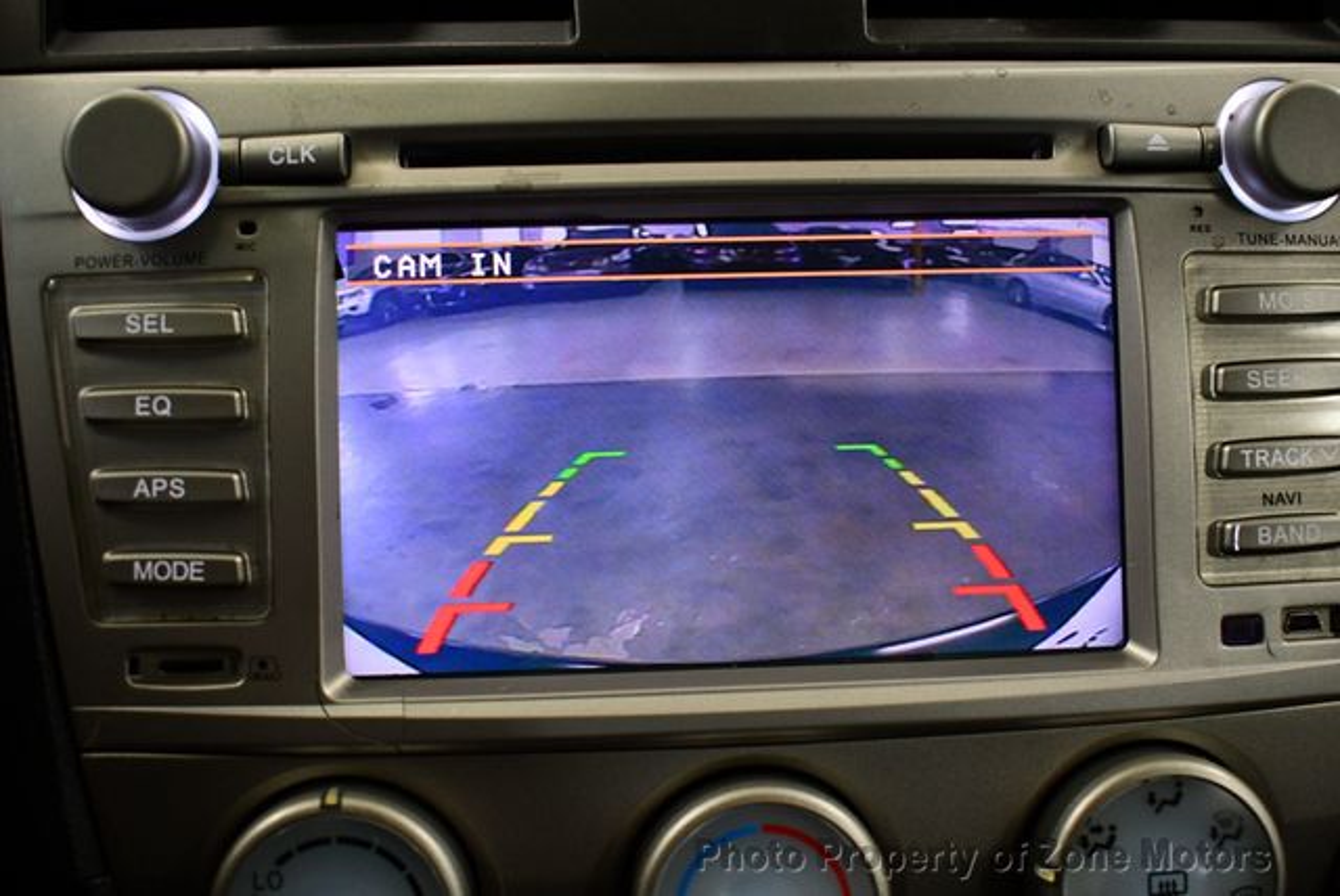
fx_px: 1490
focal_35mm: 40
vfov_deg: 33.5
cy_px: 448
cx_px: 670
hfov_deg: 48.4
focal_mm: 20
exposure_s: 1/125
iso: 1000
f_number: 3.8
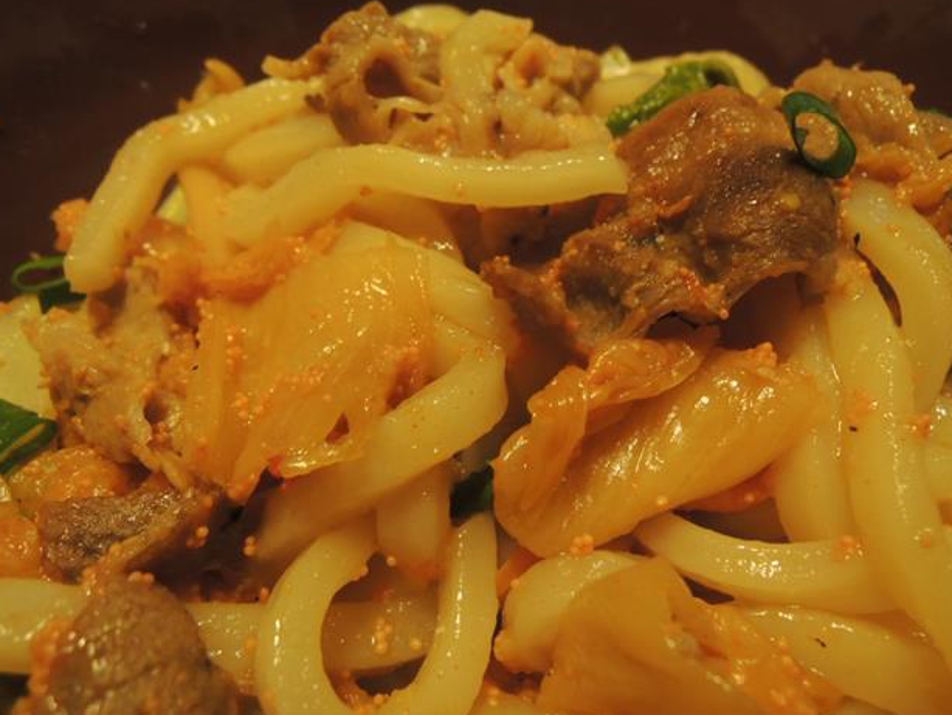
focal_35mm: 25
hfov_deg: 69.4
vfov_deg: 54.9
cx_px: 484
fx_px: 688
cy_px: 349
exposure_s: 1/8
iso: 450
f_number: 2.8
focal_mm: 4.3
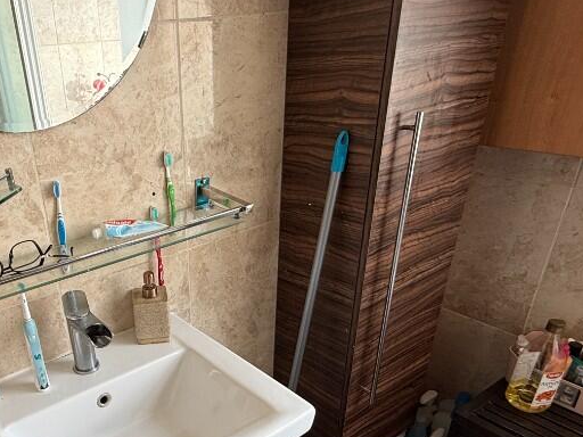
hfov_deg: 59.8
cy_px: 299
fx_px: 472
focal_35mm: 28
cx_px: 141
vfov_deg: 48.7
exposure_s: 1/99
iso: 80
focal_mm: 2.22
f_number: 2.2
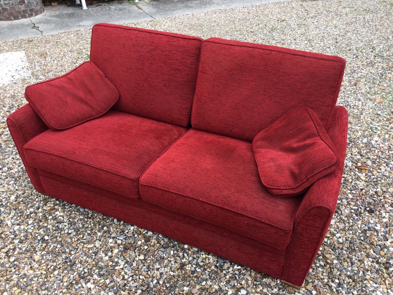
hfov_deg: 58.4
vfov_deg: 45.4
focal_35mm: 31
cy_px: 148
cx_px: 196
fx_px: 352
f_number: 2.4
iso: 25
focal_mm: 3.3
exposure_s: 1/123
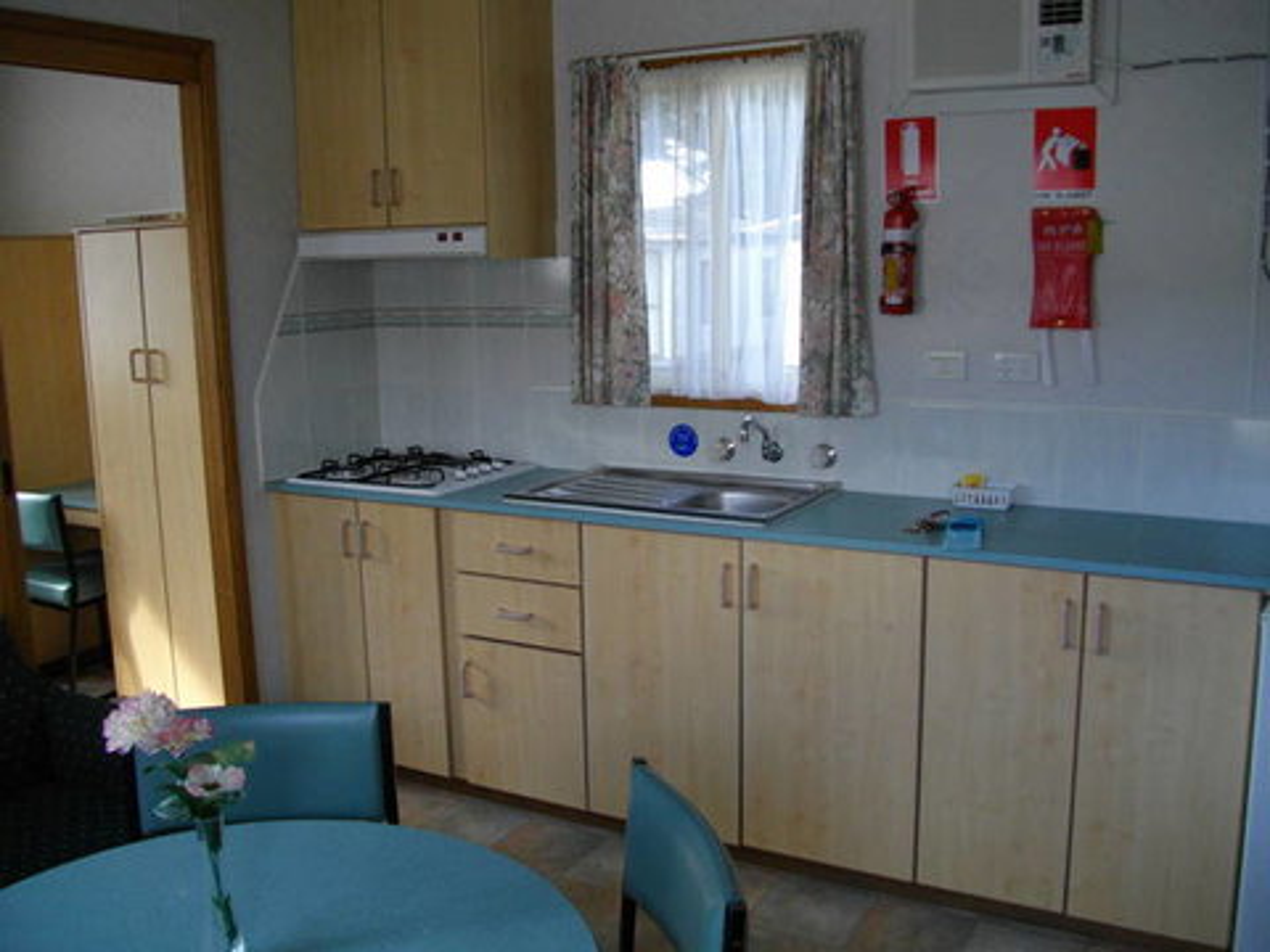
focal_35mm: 32
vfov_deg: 44.2
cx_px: 635
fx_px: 1174
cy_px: 476
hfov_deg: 56.8
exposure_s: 1/80
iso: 200
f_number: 2.9
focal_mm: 5.7
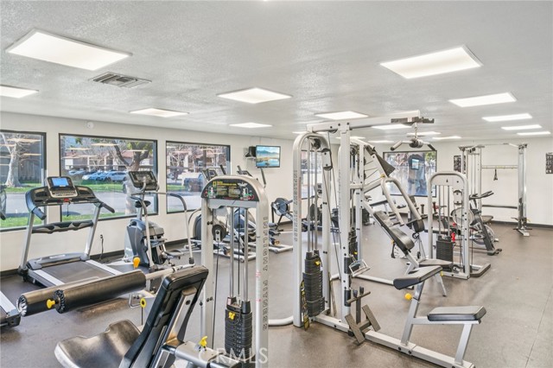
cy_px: 184
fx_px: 368
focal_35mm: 24
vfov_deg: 53.1
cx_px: 276
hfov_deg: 73.8
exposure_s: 1/20
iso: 400
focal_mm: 24
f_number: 9
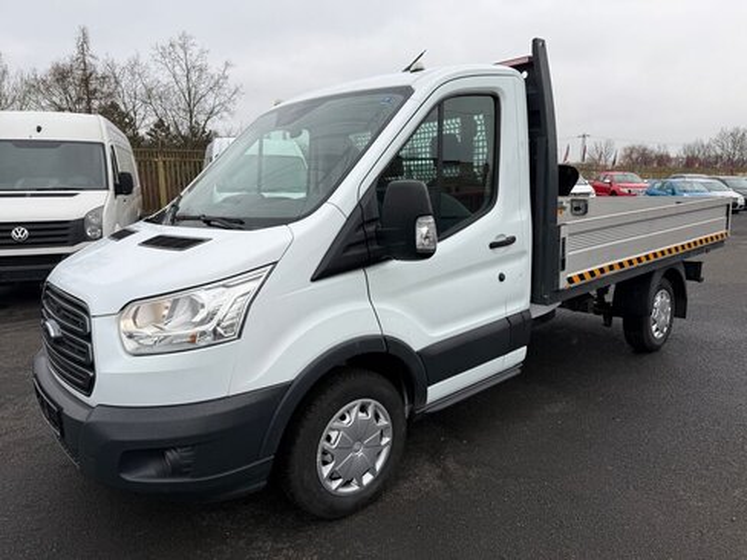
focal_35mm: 24
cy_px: 280
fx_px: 518
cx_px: 374
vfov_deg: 56.8
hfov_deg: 71.6
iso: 80
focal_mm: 6.76
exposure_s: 1/735
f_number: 1.78
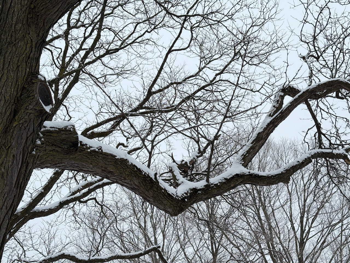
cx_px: 175
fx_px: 485
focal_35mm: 48
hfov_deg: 39.7
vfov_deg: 30.3
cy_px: 132
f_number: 1.78
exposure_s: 1/178
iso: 80
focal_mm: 6.76
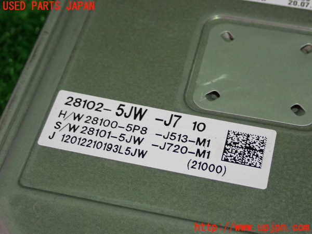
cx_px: 156
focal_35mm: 82
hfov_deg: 23.8
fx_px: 739
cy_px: 117
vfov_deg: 18.0
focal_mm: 14.62
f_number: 4.3
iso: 800
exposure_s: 1/50
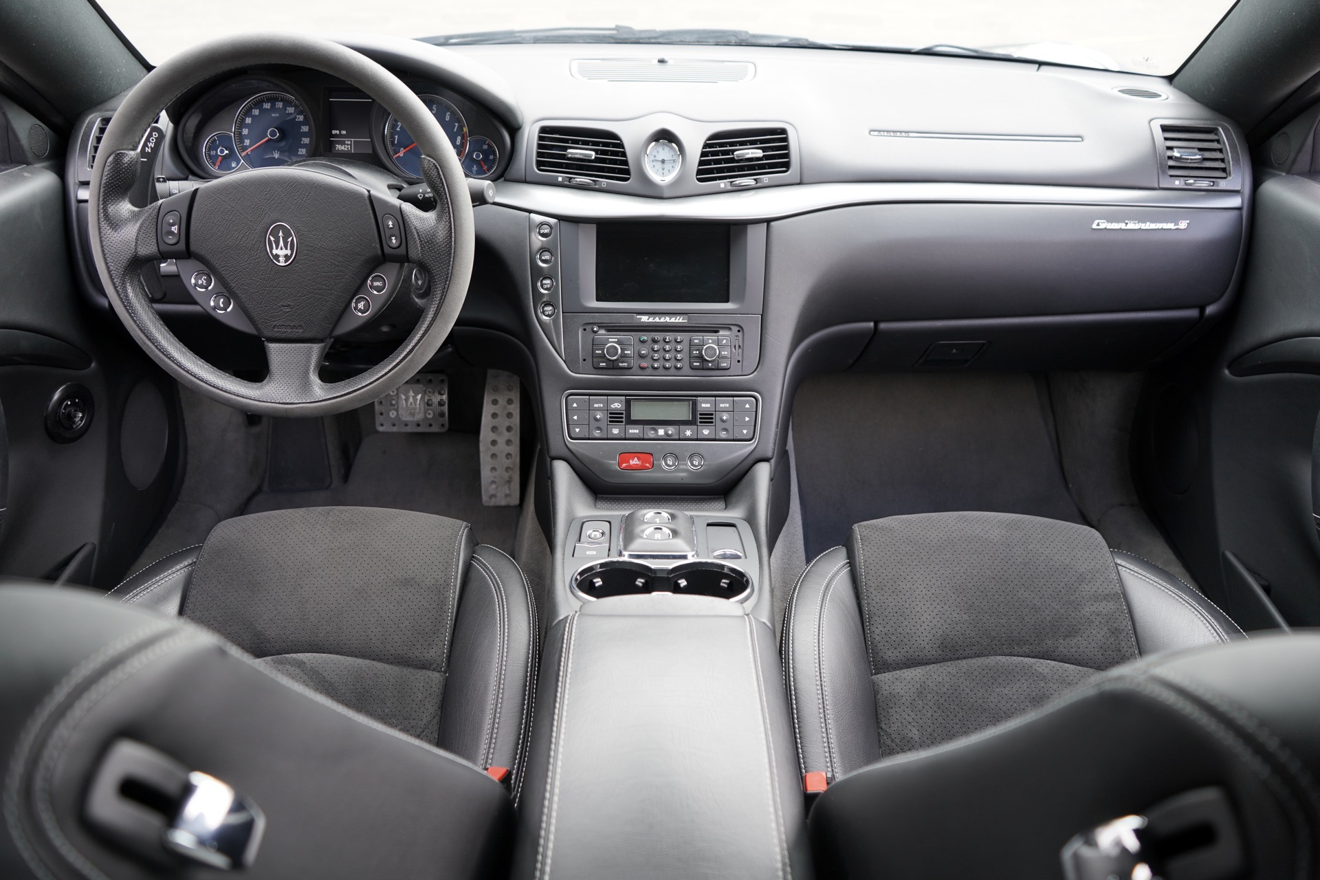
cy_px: 440
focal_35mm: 28
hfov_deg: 65.5
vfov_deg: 46.4
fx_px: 1027
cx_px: 660
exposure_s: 1/60
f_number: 4
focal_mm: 28
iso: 160
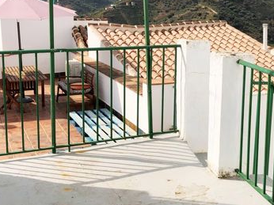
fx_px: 451
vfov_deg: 25.6
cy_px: 84
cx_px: 192
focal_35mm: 57
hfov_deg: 33.4
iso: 25
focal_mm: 3.99
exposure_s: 1/4000
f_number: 1.8
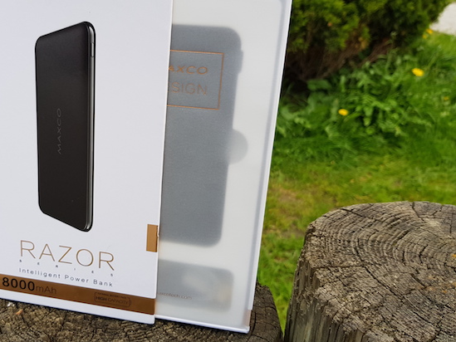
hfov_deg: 50.3
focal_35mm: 36
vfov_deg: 39.6
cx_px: 149
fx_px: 474
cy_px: 144
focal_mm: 4.2
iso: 40
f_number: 1.7
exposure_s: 1/196
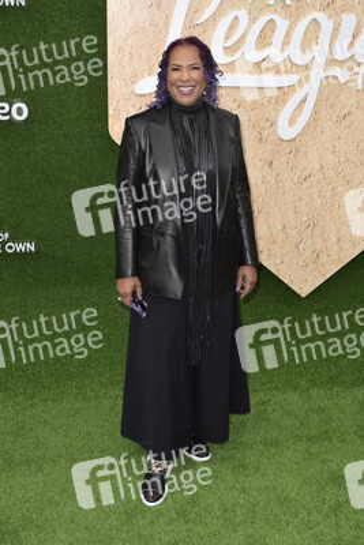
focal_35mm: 44
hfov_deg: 30.5
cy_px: 272
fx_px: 667
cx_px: 182
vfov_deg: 44.5
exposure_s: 1/250
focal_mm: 44
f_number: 6.3
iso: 640
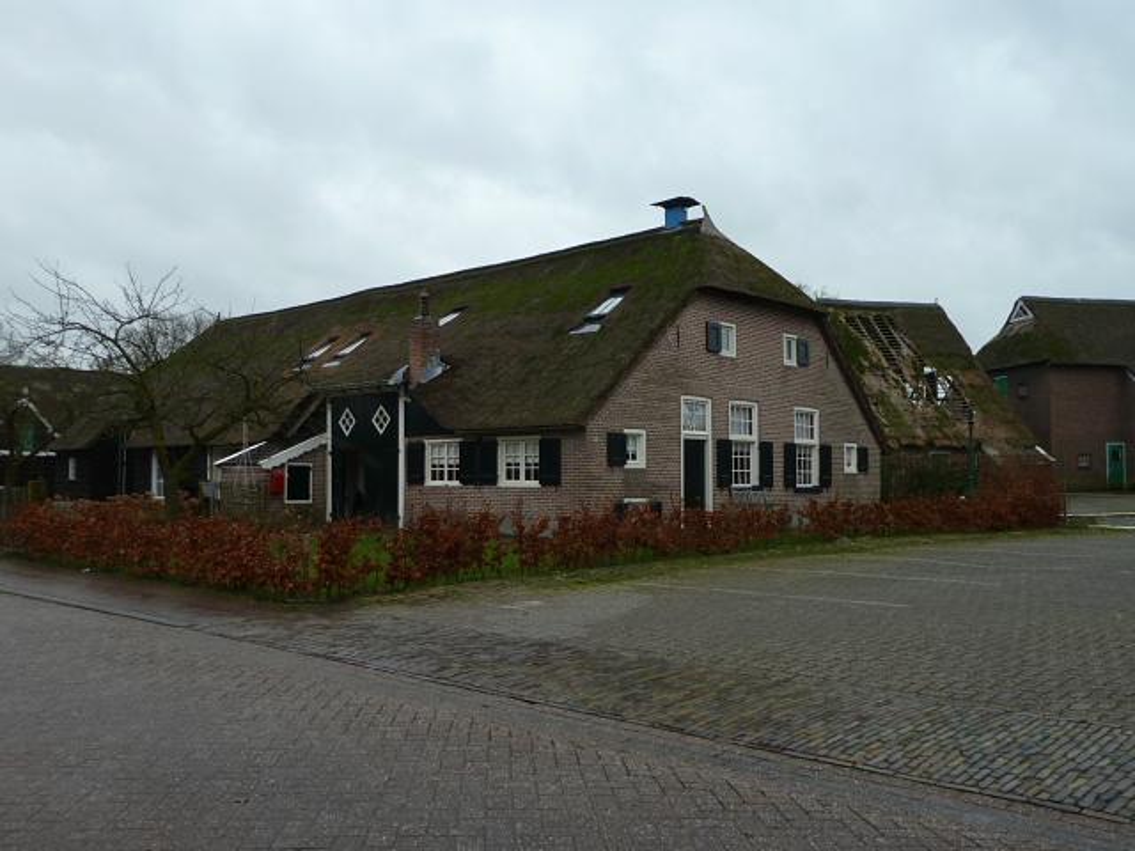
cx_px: 568
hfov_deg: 60.0
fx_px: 984
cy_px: 426
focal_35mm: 30
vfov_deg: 46.8
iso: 80
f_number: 3.4
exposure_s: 1/40
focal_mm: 5
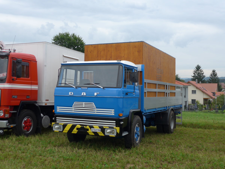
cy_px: 84
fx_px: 299
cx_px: 112
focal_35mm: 46
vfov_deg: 31.5
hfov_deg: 41.2
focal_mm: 9.5
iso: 80
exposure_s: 1/500
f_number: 3
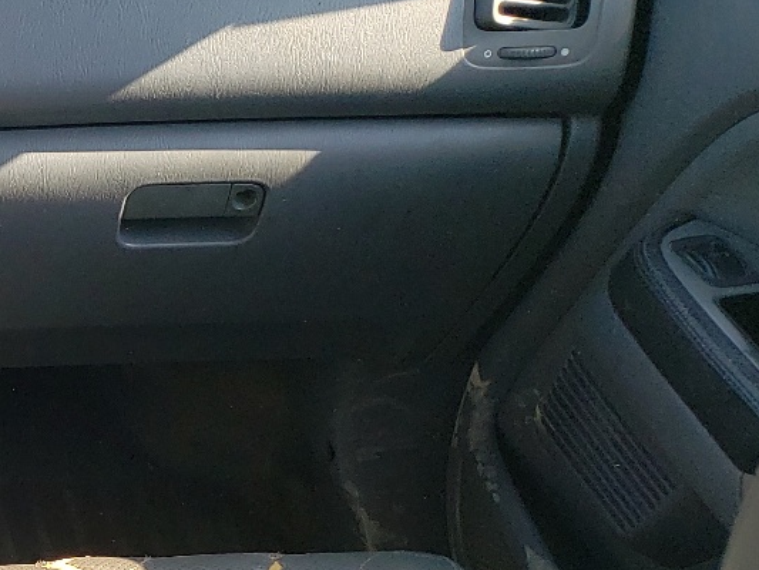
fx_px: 1711
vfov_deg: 18.3
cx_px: -367
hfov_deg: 21.2
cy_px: 613
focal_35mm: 78
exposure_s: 1/256
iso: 50
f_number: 1.5
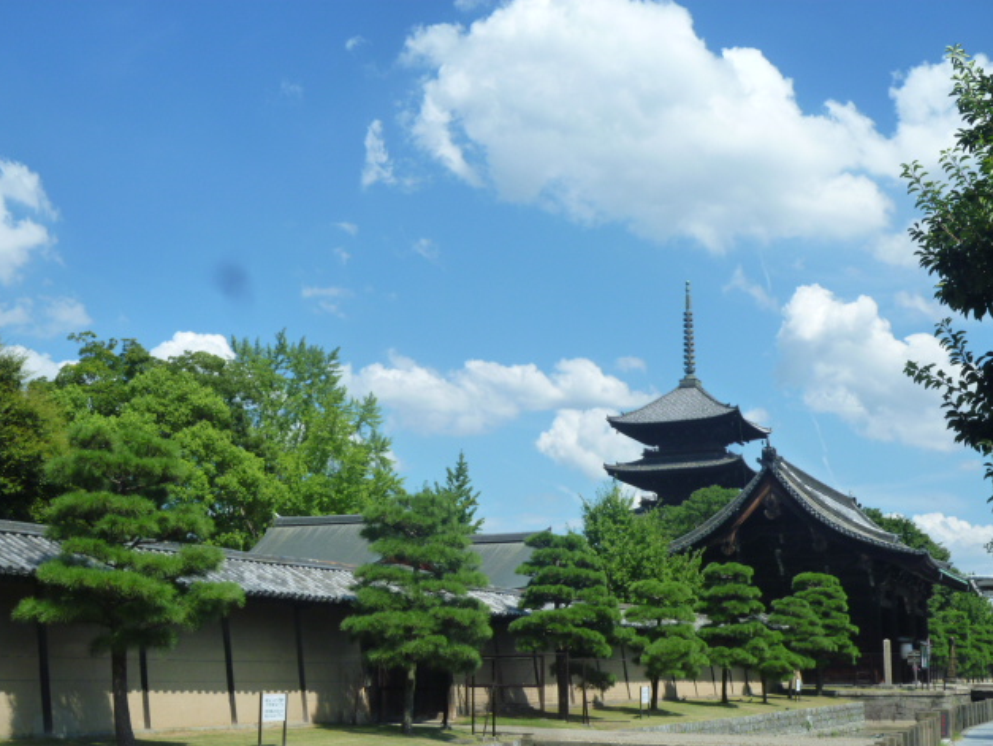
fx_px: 1464
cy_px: 379
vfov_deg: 28.6
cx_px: 489
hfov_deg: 37.5
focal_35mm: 51
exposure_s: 1/400
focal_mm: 8.9
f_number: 5.6
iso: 125
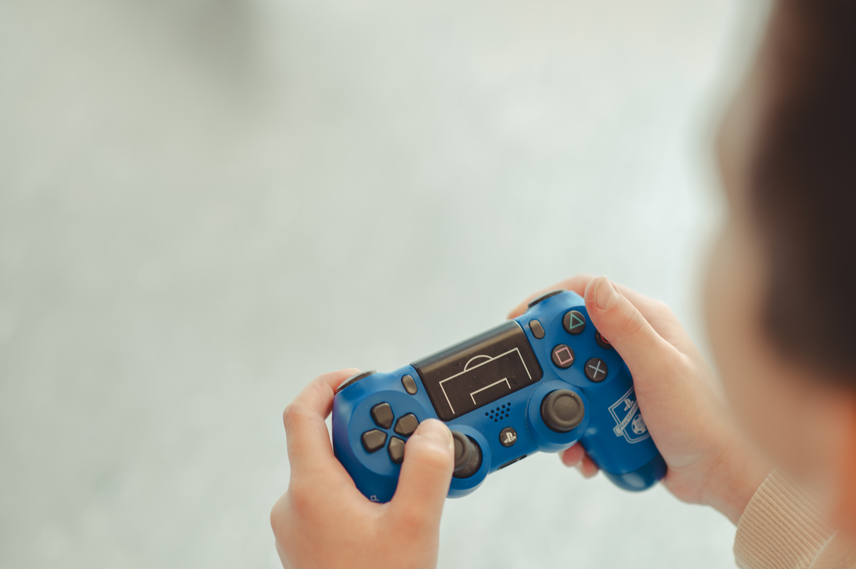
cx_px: 428
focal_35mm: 85
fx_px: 2020
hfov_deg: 23.9
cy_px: 284
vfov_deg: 16.1
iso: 400
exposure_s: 1/160
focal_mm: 85
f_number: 2.5
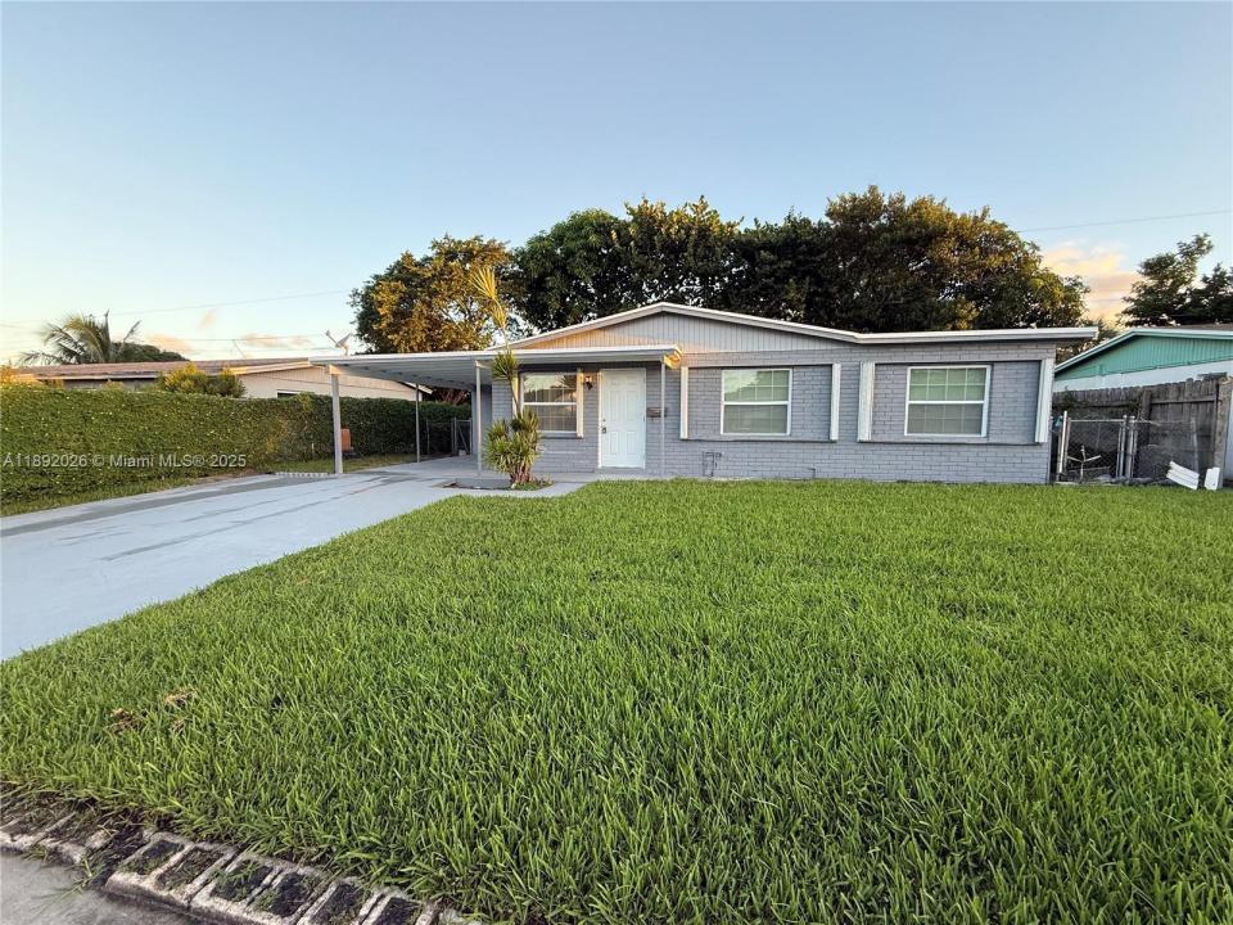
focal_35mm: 14
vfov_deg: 85.7
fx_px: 499
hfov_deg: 102.1
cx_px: 616
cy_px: 462
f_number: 2.2
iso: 64
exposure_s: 1/99
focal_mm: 2.22
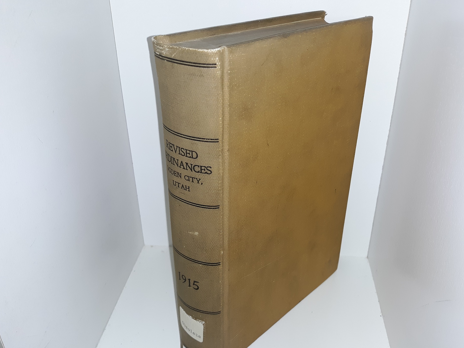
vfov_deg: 45.4
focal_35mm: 31
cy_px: 187
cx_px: 251
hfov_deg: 58.3
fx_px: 416
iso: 64
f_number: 1.7
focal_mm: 3.7
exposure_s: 1/120
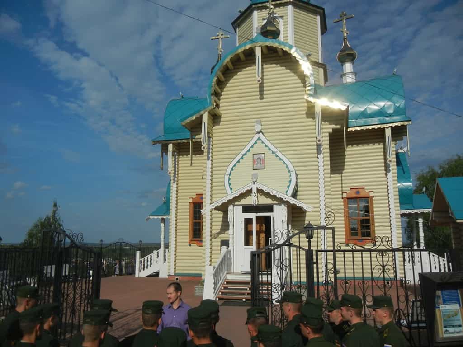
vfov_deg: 46.8
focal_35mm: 30
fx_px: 401
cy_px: 174
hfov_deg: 60.0
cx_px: 232
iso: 160
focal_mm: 5.4
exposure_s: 1/1135
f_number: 7
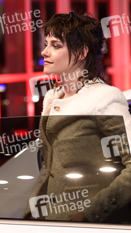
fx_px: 531
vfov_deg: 24.7
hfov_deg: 14.1
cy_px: 114
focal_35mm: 86
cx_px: 77
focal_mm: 80
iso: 800
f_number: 3.5
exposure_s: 1/200
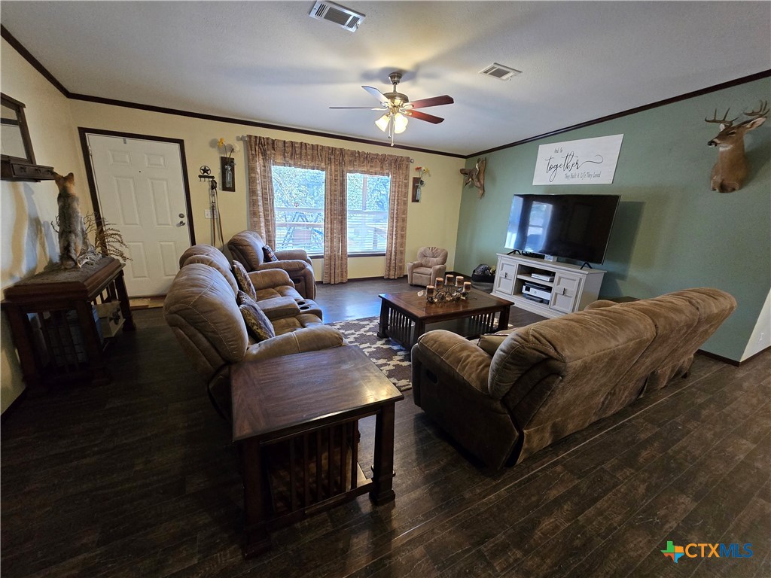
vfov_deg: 89.9
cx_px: 386
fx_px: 290
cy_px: 289
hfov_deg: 106.2
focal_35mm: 13
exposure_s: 1/60
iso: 640
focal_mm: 2.2
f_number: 2.2
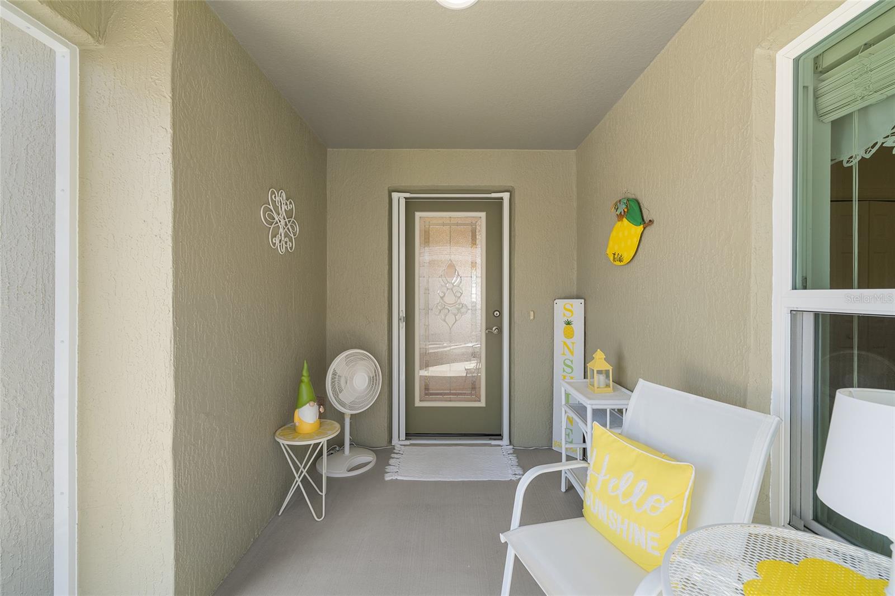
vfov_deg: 81.2
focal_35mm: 14
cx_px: 448
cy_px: 298
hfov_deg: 104.3
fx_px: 348
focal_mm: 14
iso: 200
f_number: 8
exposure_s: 1/60
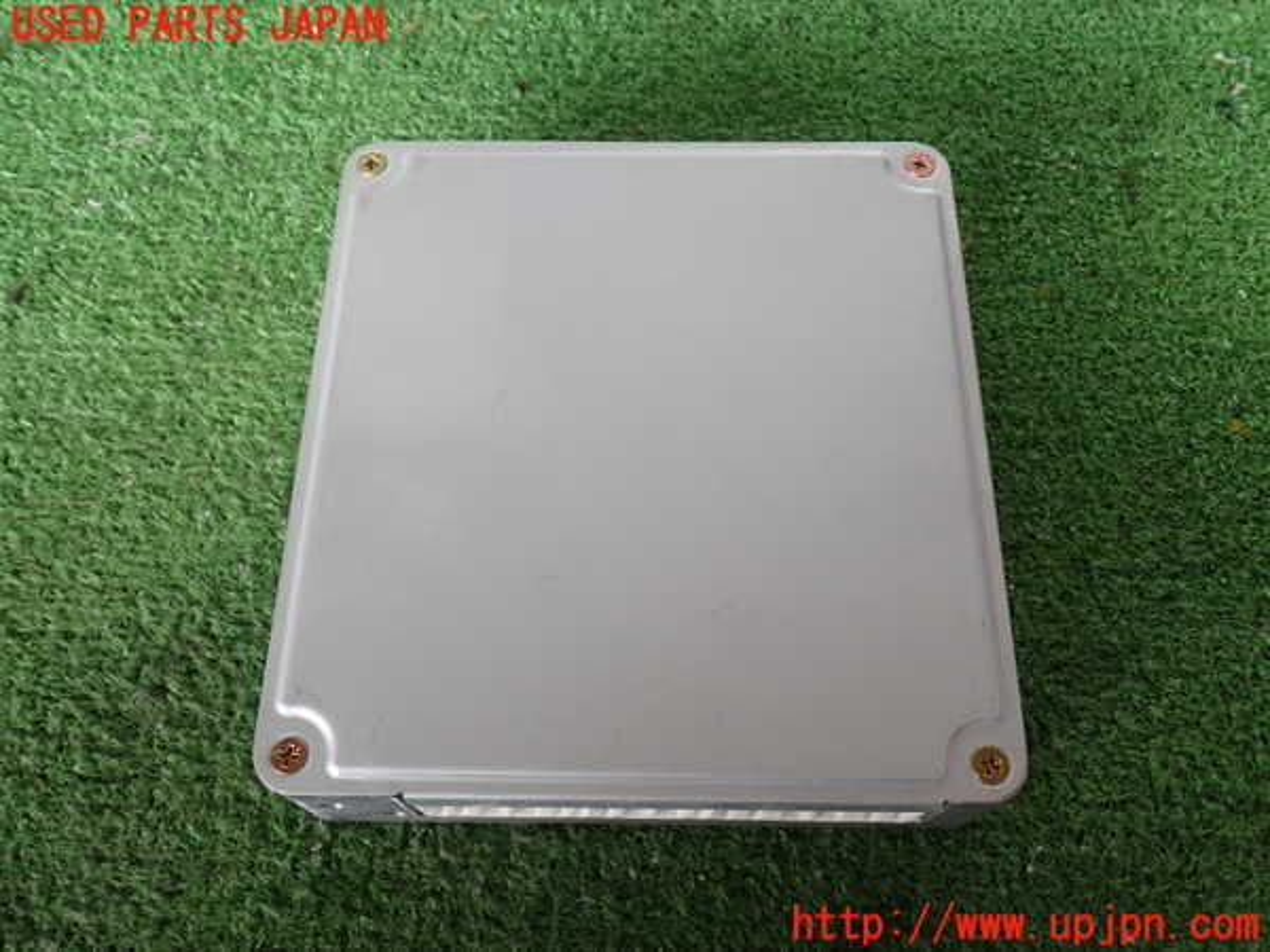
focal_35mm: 30
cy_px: 476
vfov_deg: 46.8
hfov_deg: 60.0
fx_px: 1101
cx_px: 635
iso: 200
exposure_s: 1/40
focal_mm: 5.4
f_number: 2.3
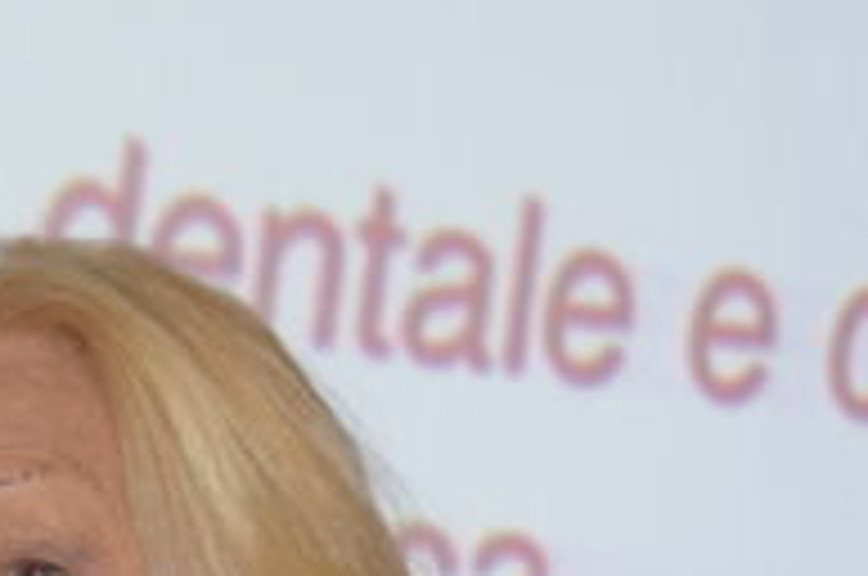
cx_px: -223
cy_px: 1127
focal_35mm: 387
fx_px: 9324
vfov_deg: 3.5
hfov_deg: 5.3
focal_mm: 55
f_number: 5.6
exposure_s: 1/60
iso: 1800
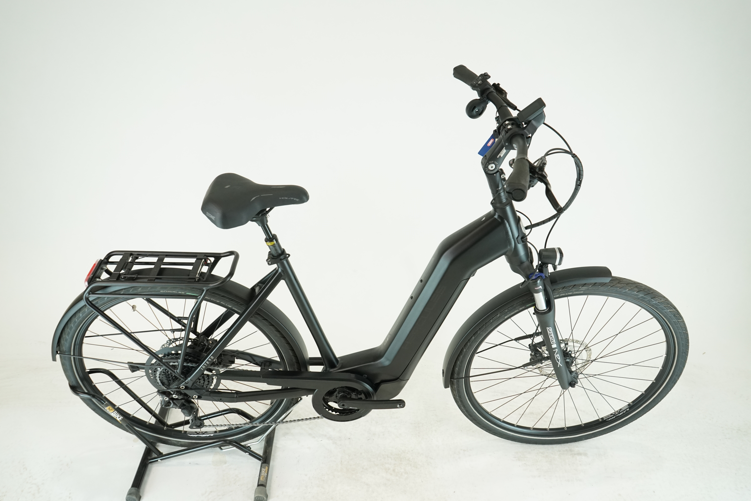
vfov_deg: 46.4
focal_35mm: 28
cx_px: 376
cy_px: 250
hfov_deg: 65.5
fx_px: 584
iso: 1600
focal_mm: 28
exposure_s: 1/200
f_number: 5.6
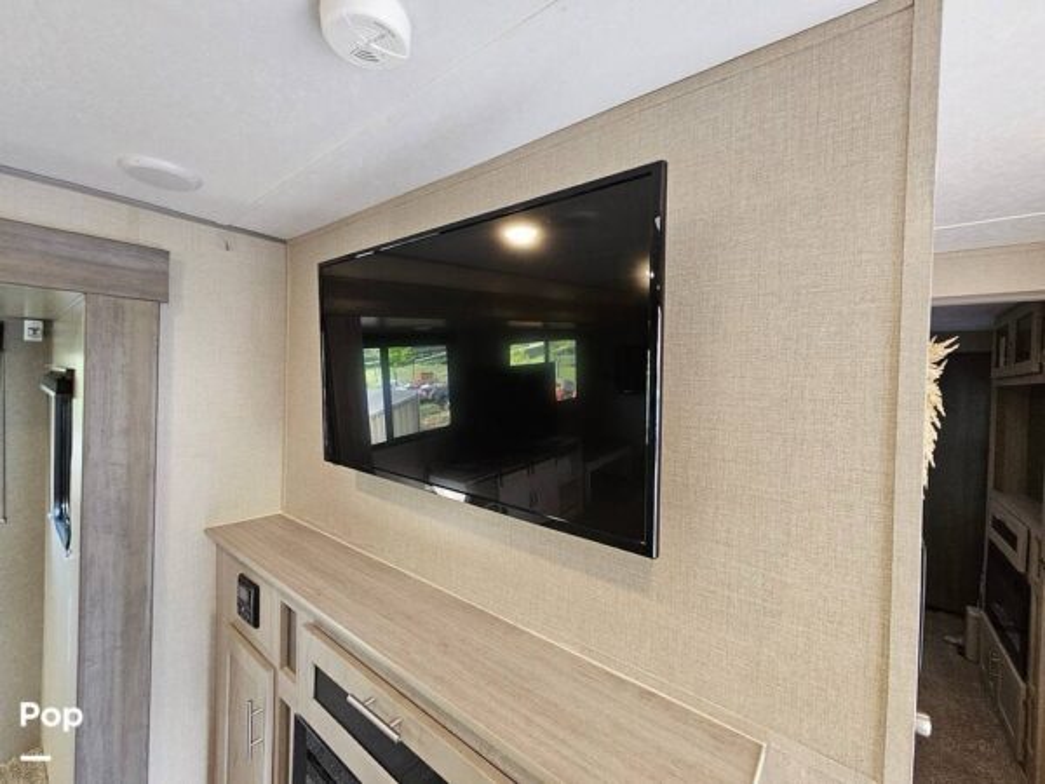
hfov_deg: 106.2
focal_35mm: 13
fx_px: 392
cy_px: 392
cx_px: 522
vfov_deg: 89.9
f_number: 2.2
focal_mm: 2.2
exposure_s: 1/60
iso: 400
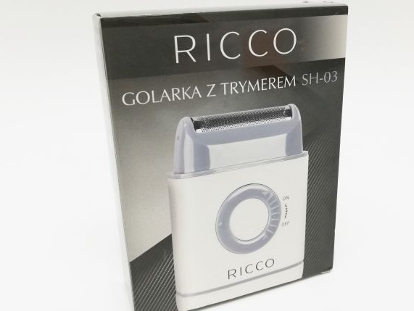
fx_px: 419
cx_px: 225
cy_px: 133
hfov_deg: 52.5
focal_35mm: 35
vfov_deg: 40.6
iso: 125
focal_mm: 3.81
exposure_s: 1/50
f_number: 2.2
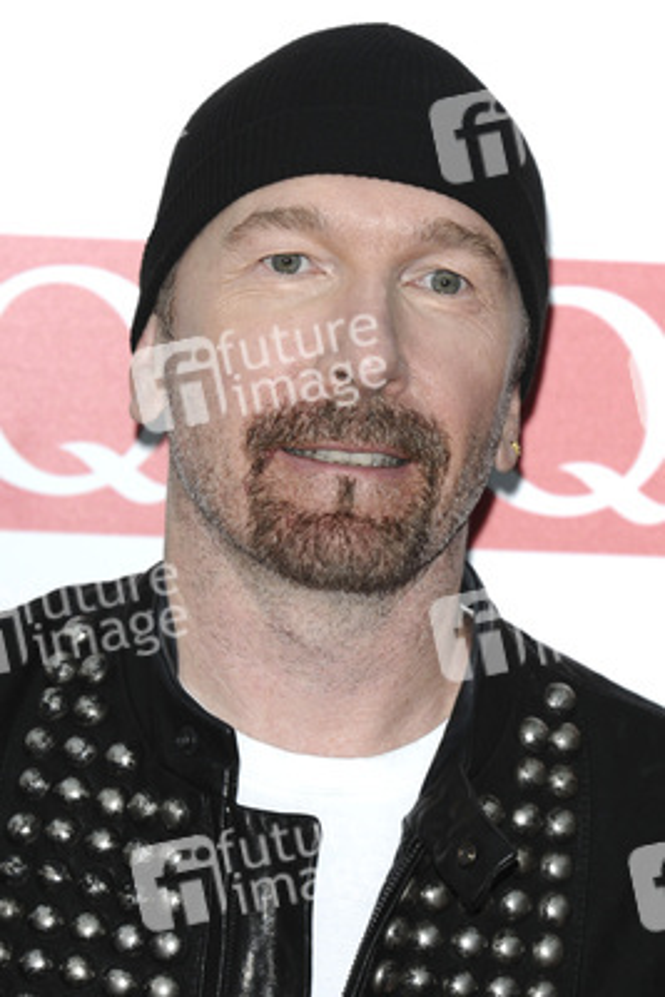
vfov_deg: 10.2
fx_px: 5606
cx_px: 332
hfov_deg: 6.8
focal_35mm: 202
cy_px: 498
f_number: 4.5
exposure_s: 1/200
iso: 320
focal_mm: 135
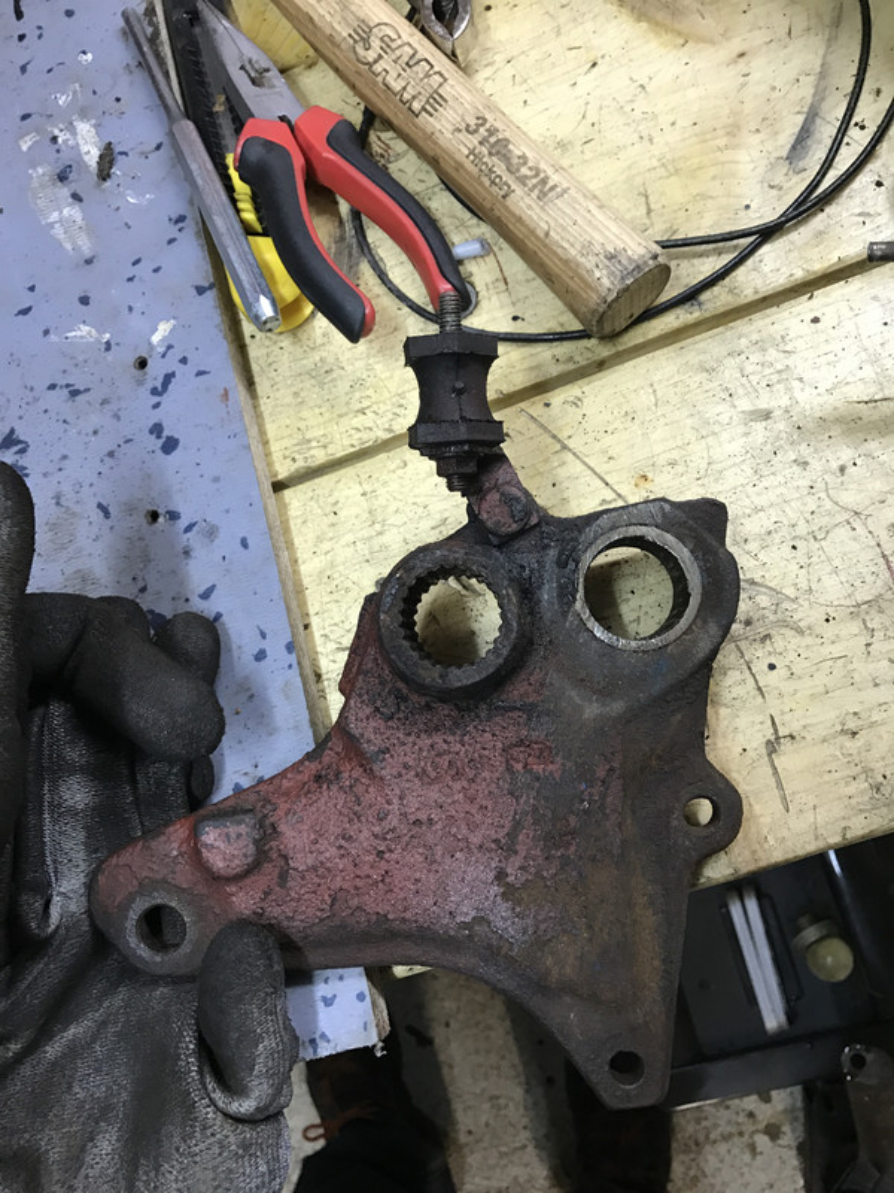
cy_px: 596
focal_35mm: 28
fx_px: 964
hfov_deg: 49.7
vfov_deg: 63.4
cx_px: 447
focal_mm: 3.99
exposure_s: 1/17
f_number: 1.8
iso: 50
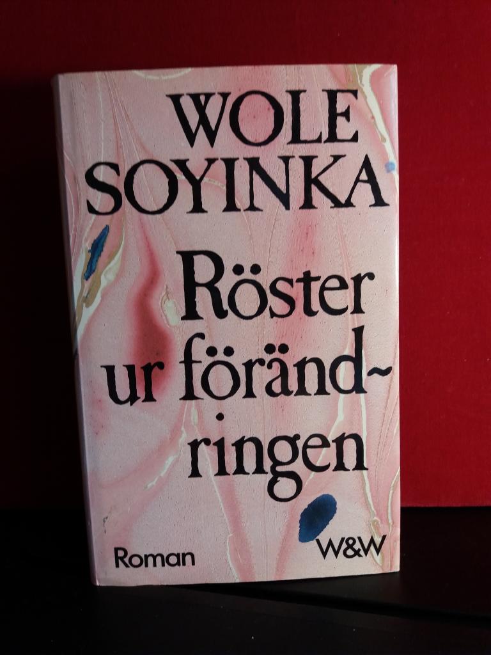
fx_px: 530
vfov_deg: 63.4
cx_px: 246
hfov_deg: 49.7
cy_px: 328
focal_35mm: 28
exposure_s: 1/33
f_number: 1.9
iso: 80
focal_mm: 3.7
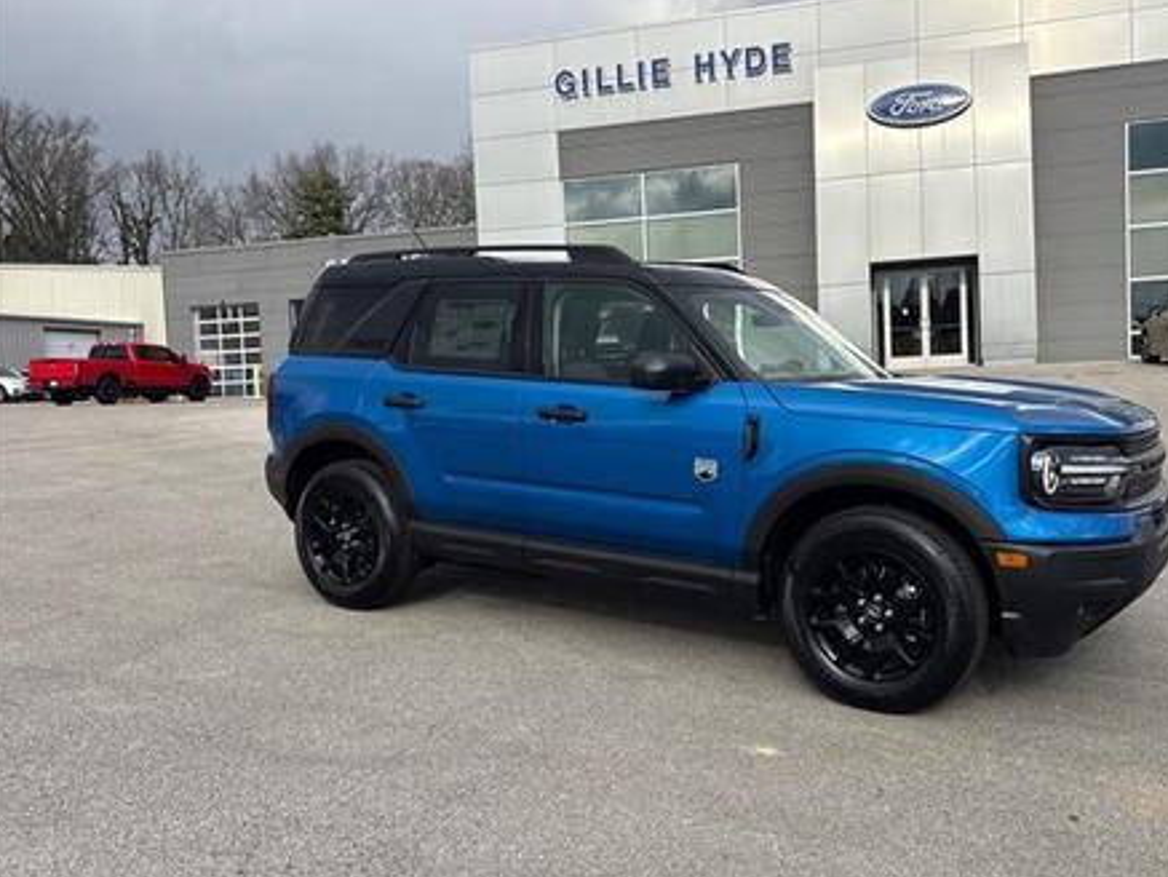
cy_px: 441
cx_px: 660
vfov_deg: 46.8
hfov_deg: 59.7
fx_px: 1013
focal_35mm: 30
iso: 64
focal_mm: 5.96
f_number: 1.6
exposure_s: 1/3448
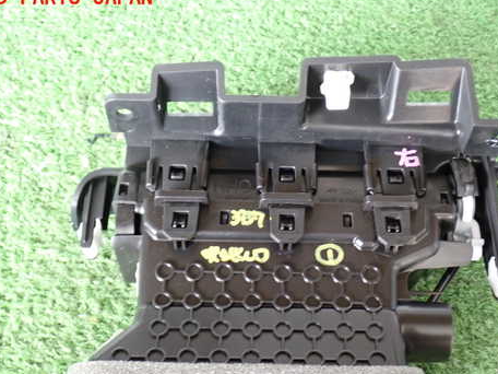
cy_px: 230
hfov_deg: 38.1
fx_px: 719
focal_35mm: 50
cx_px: 282
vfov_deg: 29.0
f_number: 2.7
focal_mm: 6.83
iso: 500
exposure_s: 1/40
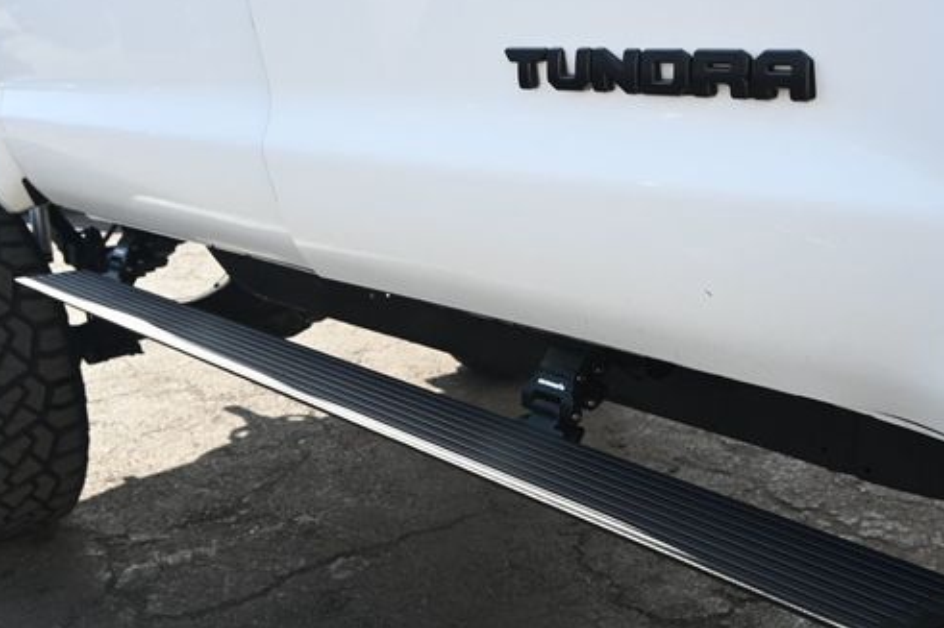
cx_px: 529
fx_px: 1153
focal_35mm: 44
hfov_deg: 44.5
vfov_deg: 30.4
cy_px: 396
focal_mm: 22.5
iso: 200
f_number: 5.6
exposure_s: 1/250
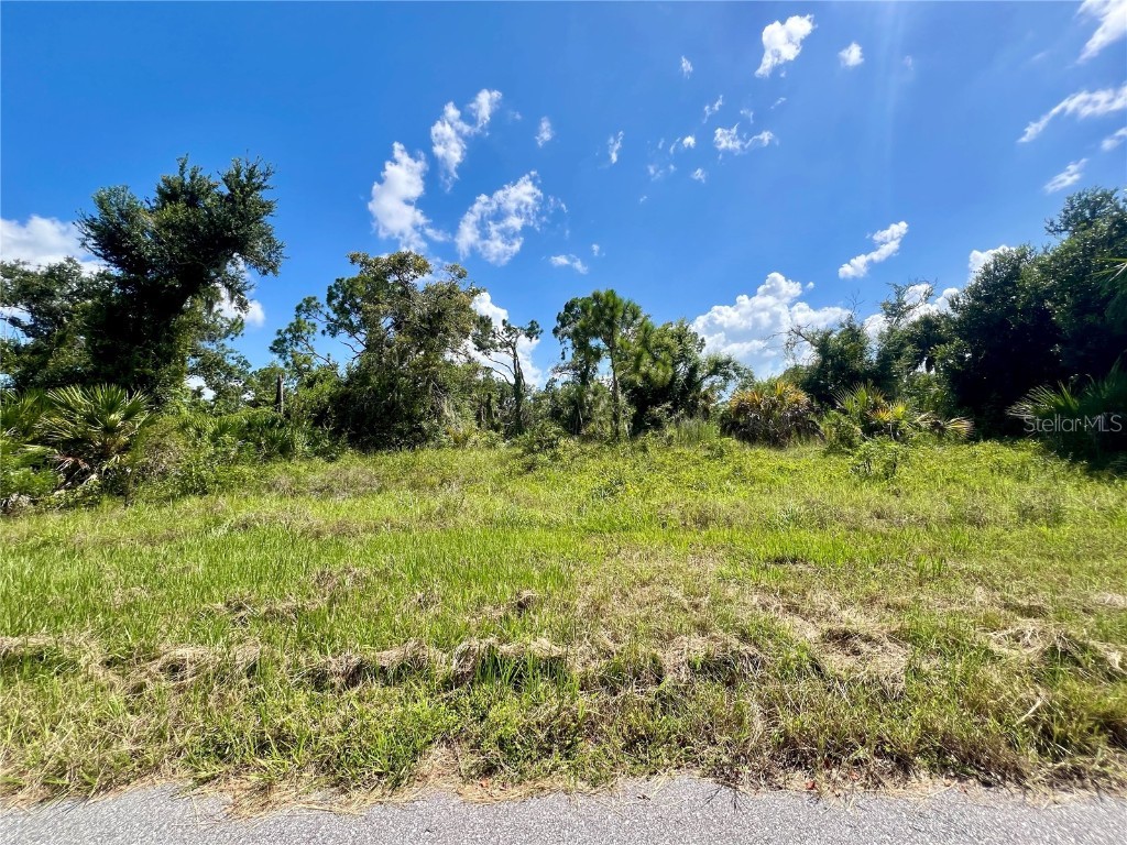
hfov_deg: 106.2
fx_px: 423
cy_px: 422
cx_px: 564
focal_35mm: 13
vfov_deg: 89.9
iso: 32
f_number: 1.8
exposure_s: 1/1754
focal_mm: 1.57
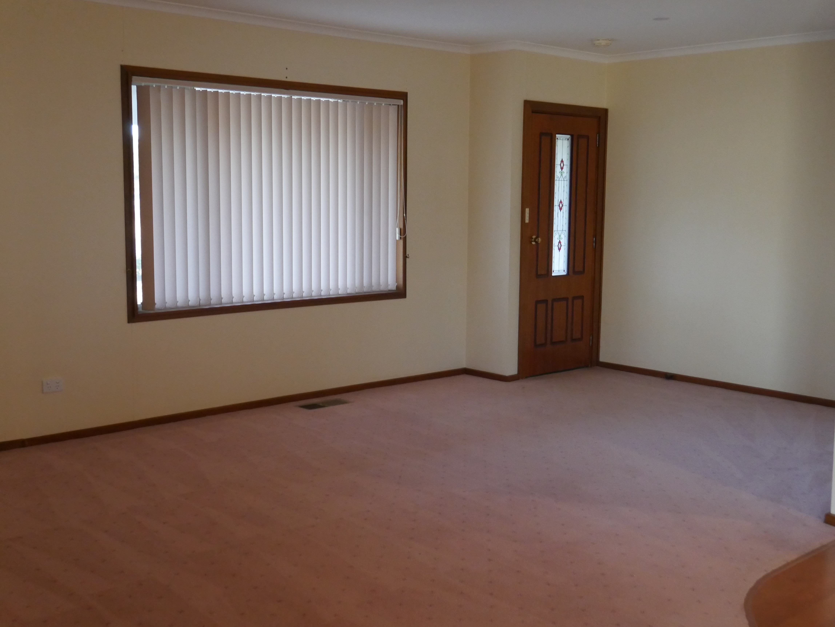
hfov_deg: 46.8
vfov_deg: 36.0
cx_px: 418
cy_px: 314
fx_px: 965
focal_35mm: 40
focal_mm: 20
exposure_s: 1/125
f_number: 4.5
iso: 2500
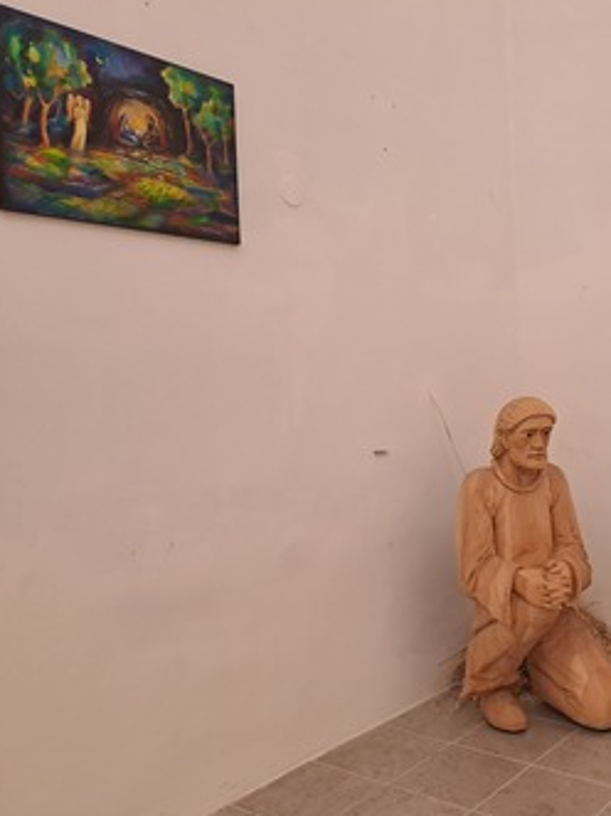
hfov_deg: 39.5
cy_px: 407
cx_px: 517
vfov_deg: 54.0
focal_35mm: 34
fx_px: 801
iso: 320
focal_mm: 4.65
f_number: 1.8
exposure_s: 1/50
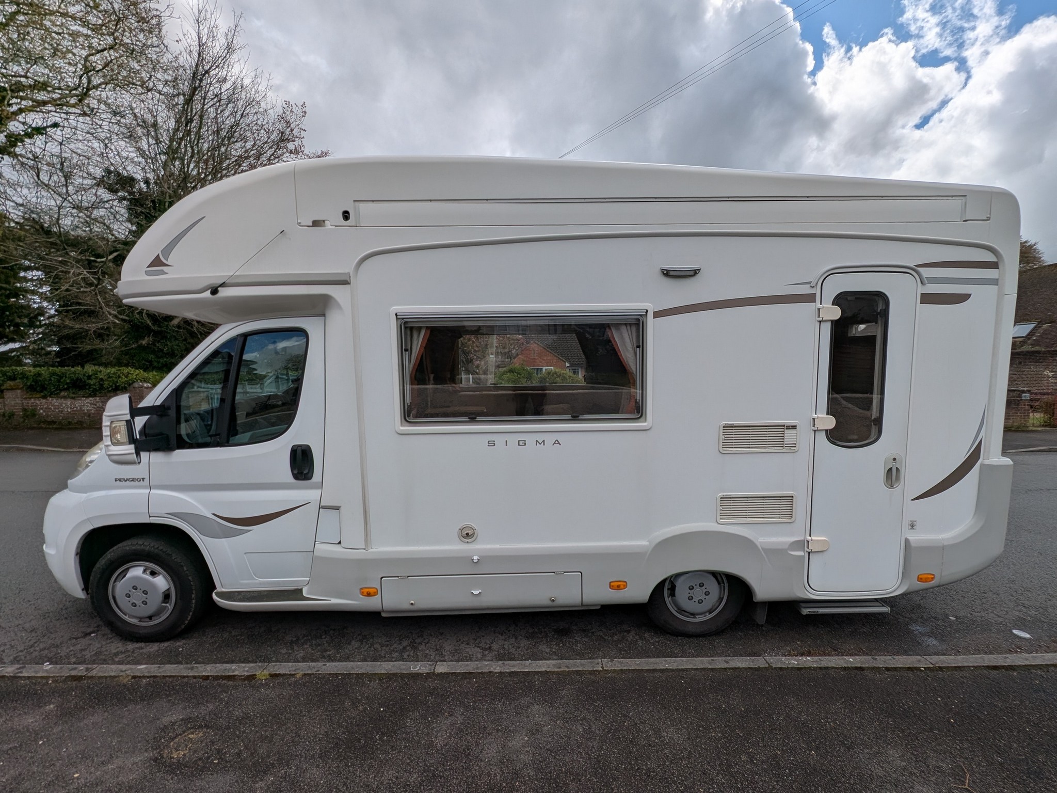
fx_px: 397
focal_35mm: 13
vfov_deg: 89.9
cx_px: 528
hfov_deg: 106.2
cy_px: 396
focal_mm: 1.95
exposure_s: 1/3509
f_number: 2.2
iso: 48
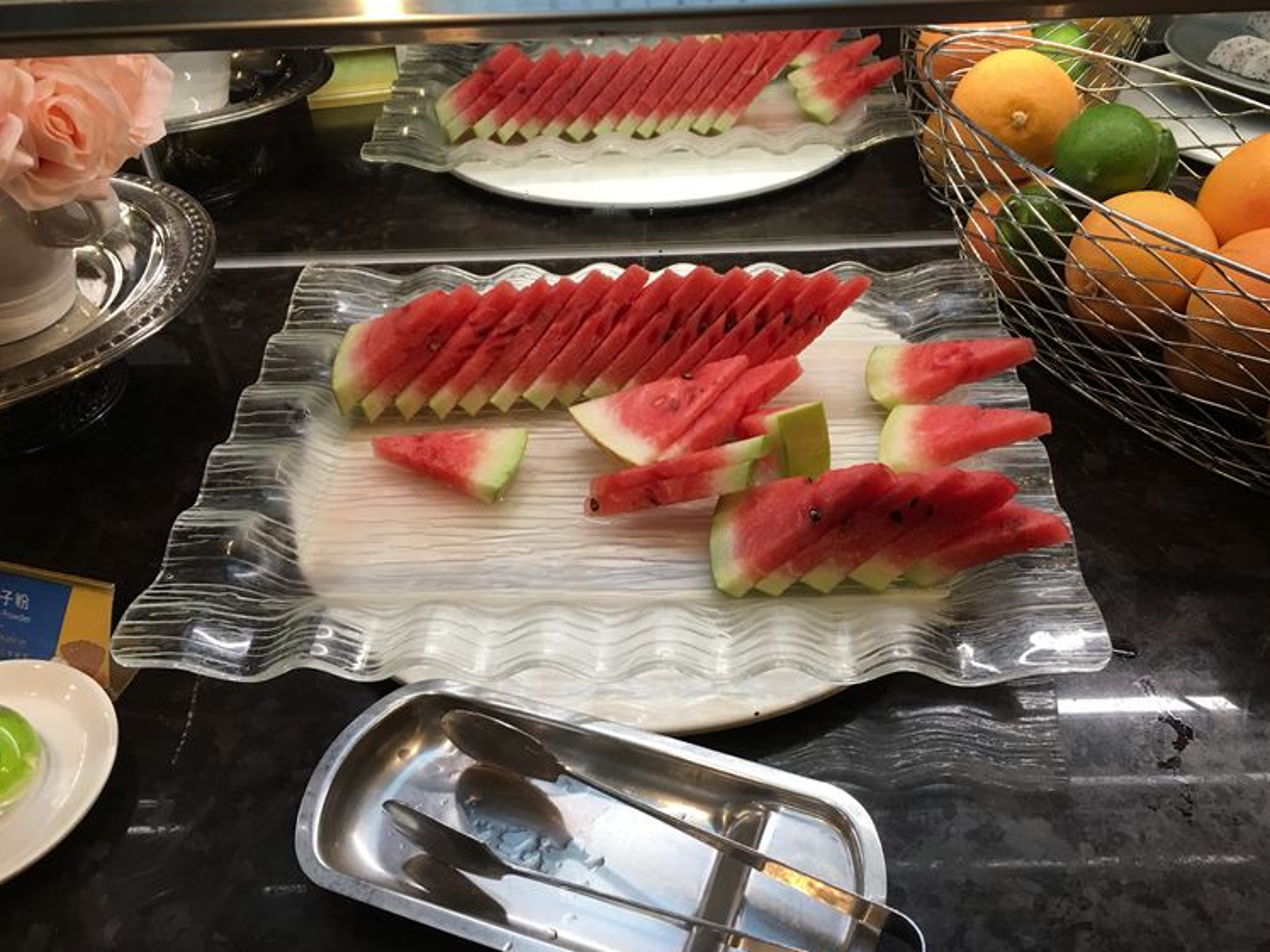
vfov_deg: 45.4
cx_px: 669
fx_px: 1137
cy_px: 480
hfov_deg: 58.3
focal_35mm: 31
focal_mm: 4.15
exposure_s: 1/30
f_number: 2.2
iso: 40
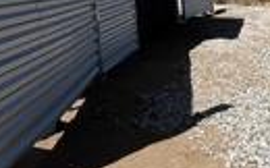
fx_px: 500
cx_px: -81
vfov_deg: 17.8
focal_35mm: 68
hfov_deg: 25.9
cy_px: -52
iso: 32
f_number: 1.8
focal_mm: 1.57
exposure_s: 1/3534
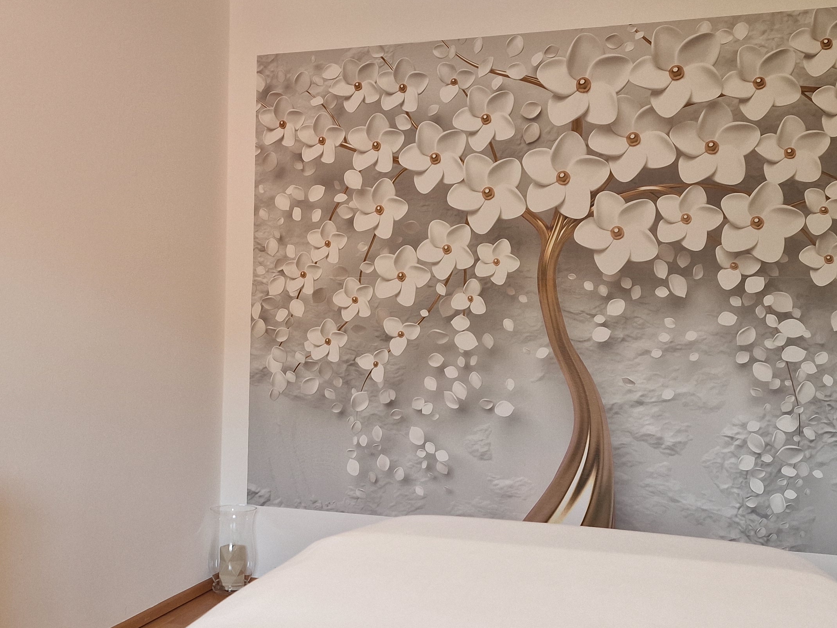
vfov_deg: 33.6
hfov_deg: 43.3
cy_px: 283
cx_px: 282
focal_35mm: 43
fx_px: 1040
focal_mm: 6.4
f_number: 1.8
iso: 200
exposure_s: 1/180
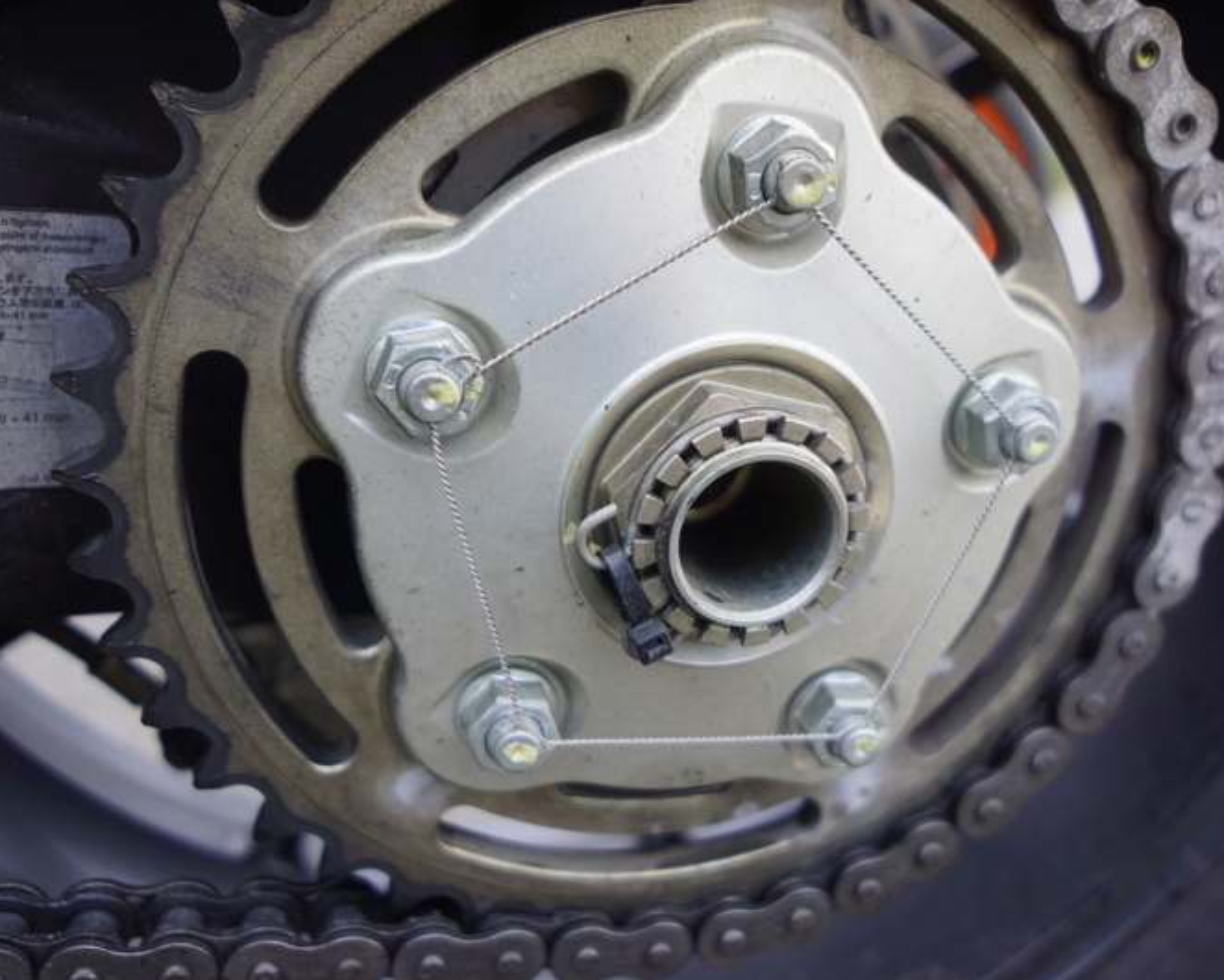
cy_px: 489
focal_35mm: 34
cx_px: 643
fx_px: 1232
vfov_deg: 43.4
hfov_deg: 52.8
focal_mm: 20
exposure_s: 1/60
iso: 100
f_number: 3.2
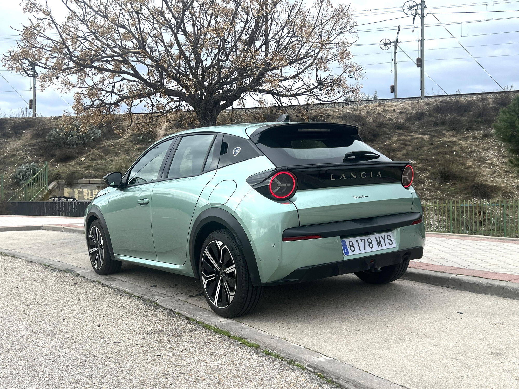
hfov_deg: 52.6
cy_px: 194
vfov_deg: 40.7
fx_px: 525
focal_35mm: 35
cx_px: 260
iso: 50
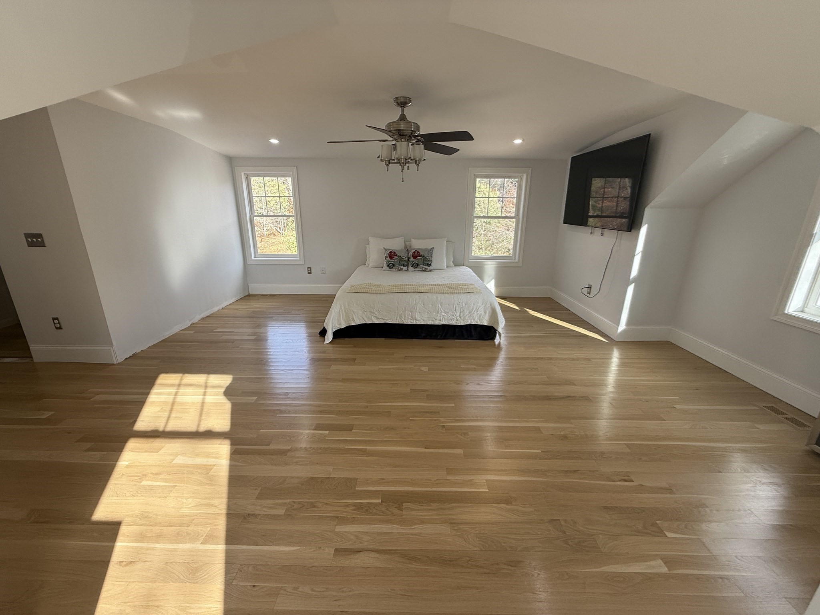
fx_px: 332
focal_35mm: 14
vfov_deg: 85.7
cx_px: 410
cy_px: 308
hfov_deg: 102.1
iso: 64
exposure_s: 1/144
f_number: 2.2
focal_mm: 2.22
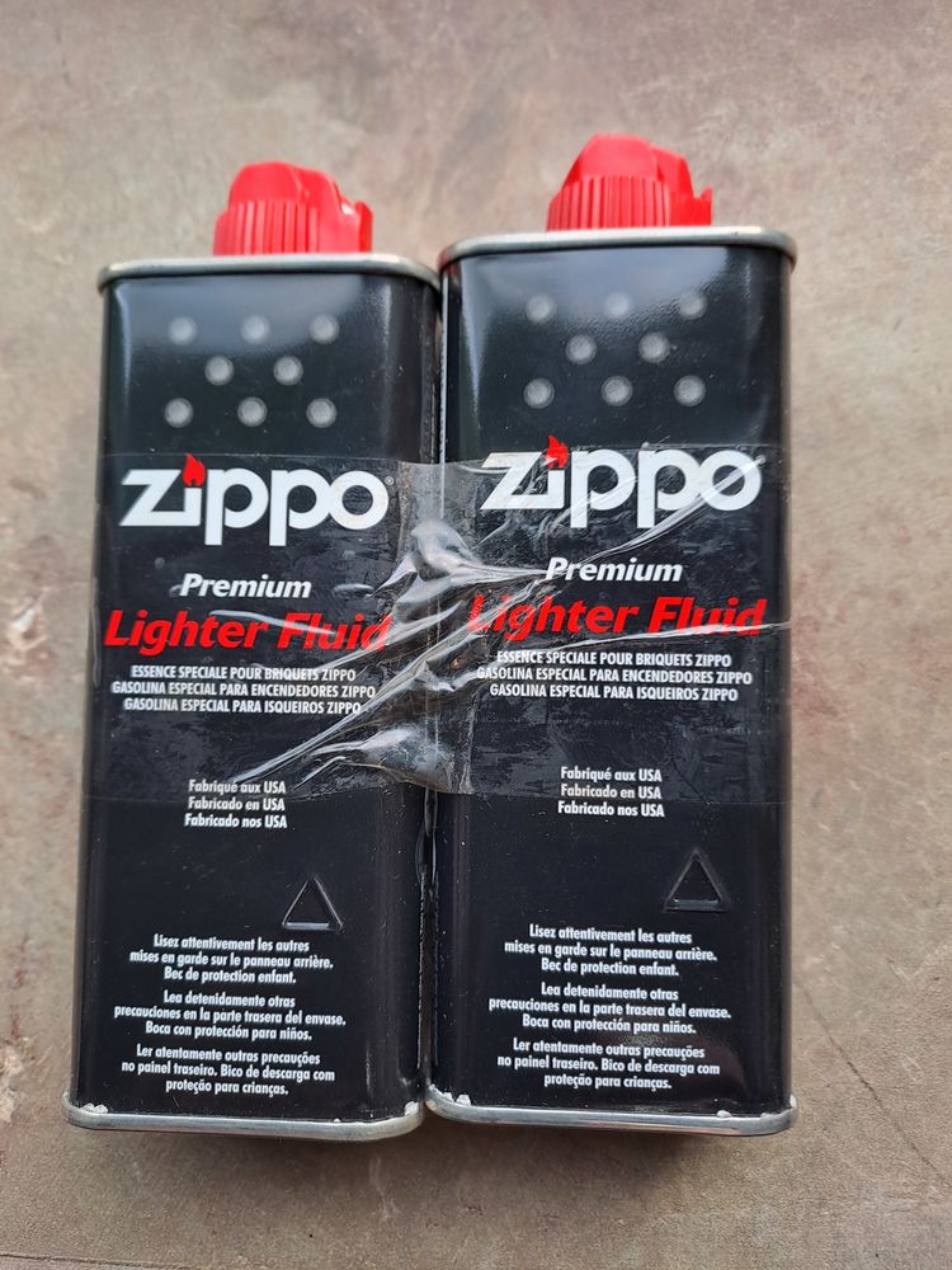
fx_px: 917
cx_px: 476
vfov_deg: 69.4
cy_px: 635
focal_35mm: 25
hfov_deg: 54.9
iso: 64
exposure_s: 1/50
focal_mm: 4.65
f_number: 1.8
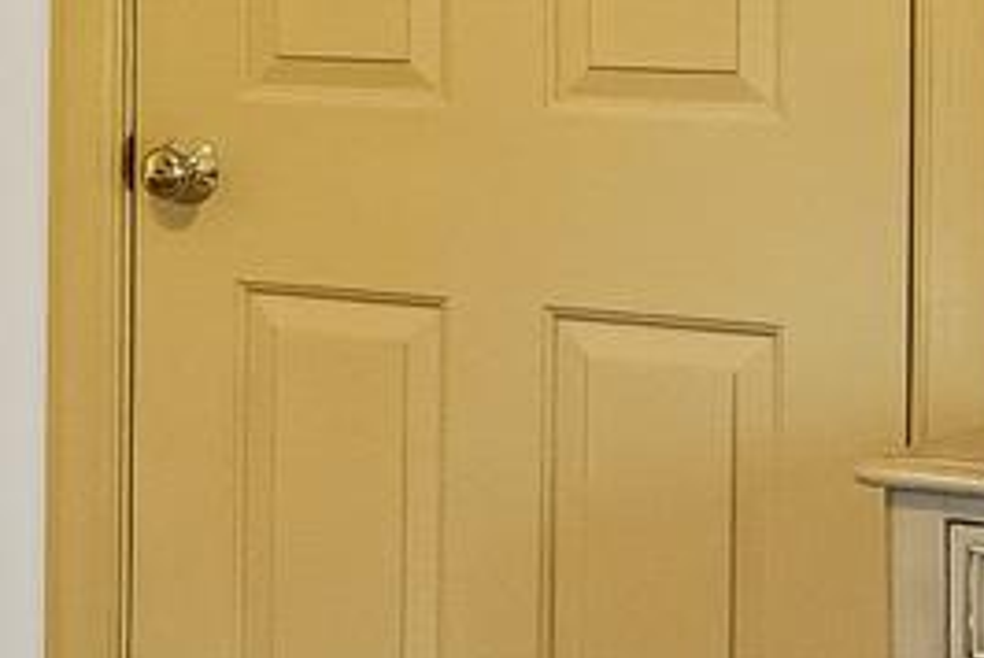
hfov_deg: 14.7
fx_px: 3366
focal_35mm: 123
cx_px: -744
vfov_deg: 11.0
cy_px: -91
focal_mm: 16
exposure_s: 1/60
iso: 800
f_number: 4
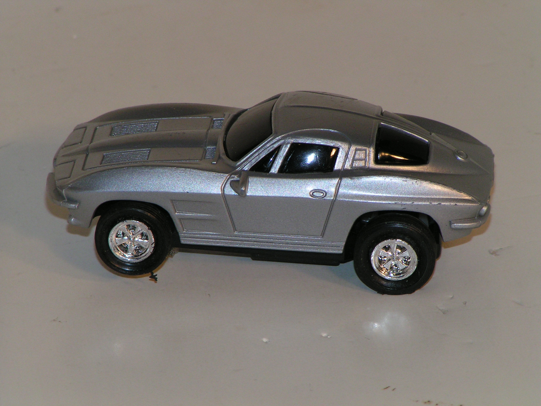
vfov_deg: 5.0
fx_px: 4642
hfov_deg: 6.7
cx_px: 270
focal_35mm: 297
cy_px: 203
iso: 100
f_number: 5.6
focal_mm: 45.4
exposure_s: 1/320
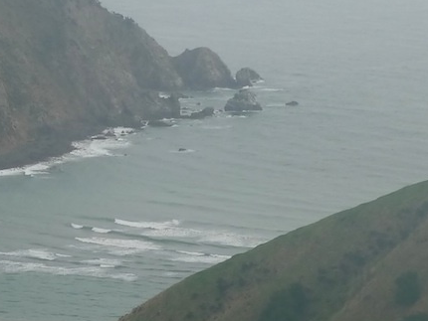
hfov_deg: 11.2
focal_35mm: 174
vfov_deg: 8.5
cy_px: 129
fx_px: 2153
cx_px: 3
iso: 80
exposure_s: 1/320
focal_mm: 11.1
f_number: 2.8
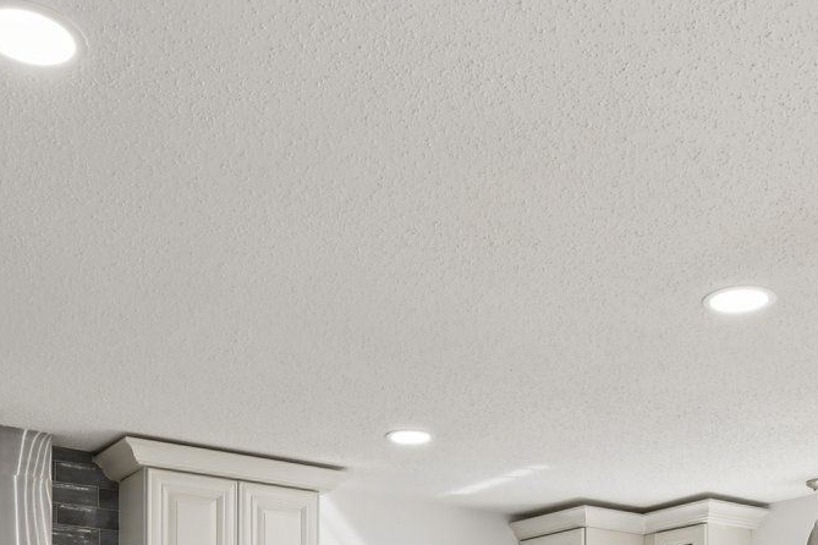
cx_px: 483
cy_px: 747
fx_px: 1113
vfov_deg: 23.6
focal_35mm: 49
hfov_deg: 40.2
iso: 400
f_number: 8
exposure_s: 1/40
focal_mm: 16
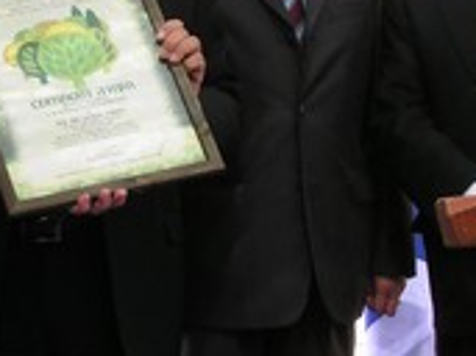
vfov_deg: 11.9
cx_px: 53
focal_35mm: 124
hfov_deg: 15.7
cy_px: 75
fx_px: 1704
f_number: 4
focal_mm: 7.3
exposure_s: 1/100
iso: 50
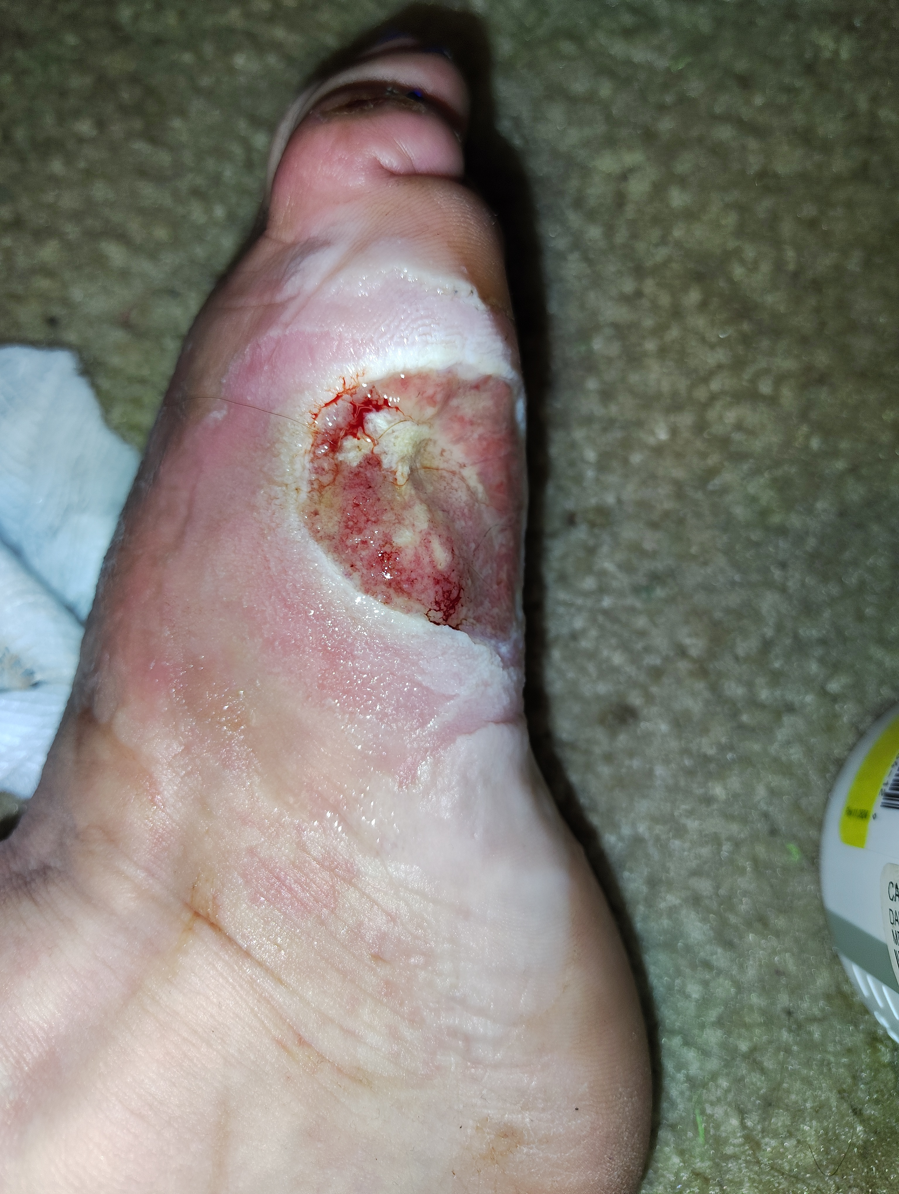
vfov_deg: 71.5
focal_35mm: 24
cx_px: 450
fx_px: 829
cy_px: 597
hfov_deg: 56.9
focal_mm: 5.56
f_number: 1.8
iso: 163
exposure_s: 1/120
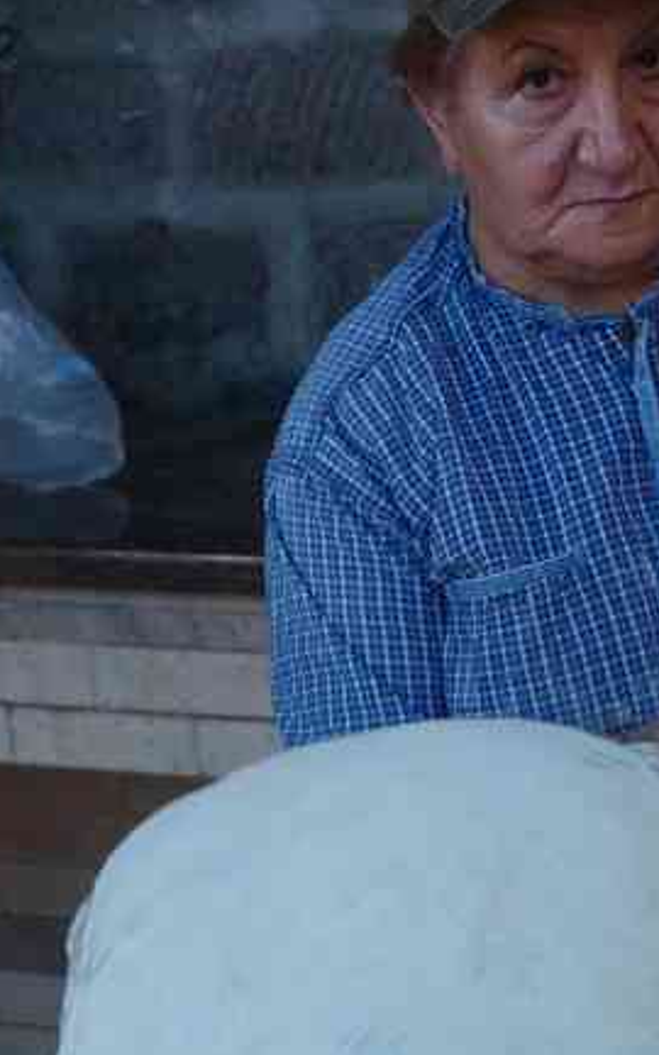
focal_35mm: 151
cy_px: 624
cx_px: 283
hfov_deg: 8.7
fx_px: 4339
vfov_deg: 13.8
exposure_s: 1/50
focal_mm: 42.5
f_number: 4.5
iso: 3200
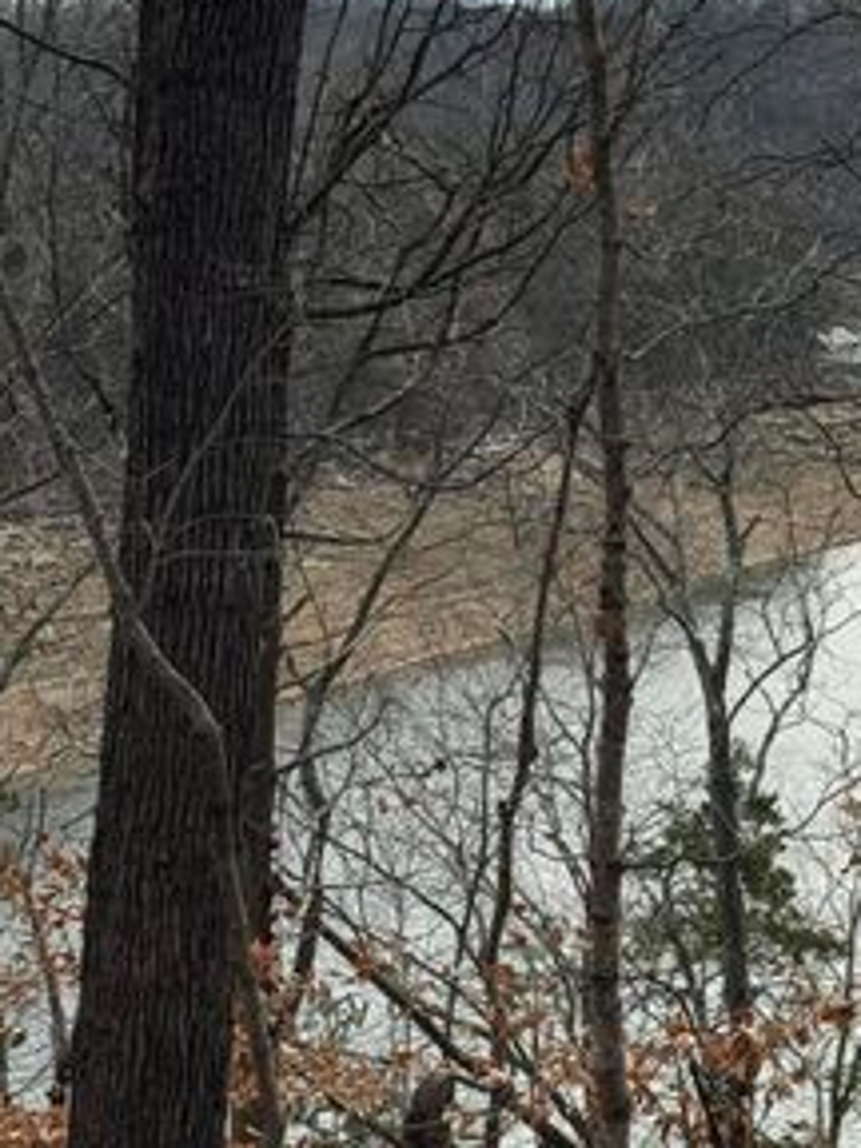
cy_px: 313
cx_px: 921
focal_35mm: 111
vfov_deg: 17.6
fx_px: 3681
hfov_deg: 13.1
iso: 64
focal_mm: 6.76
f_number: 1.78
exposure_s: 1/3891
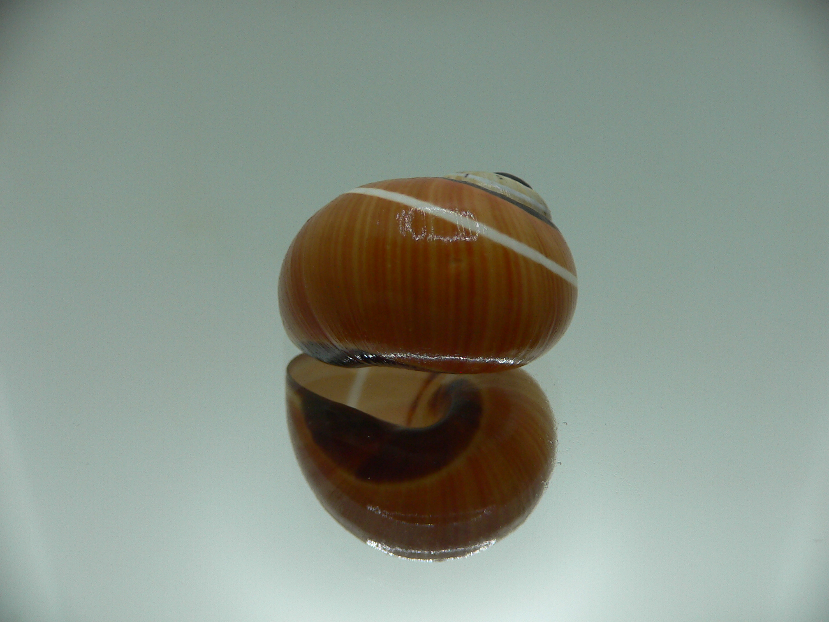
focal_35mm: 35
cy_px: 311
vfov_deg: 40.7
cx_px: 414
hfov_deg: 52.6
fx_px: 838
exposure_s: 1/100
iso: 80
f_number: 2.8
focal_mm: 4.6
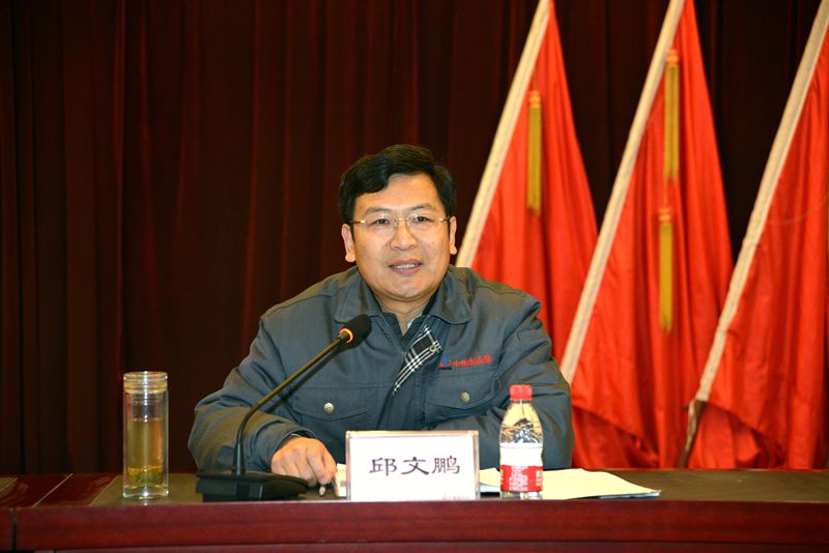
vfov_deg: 16.1
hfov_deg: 23.9
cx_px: 414
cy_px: 276
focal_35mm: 85
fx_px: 1958
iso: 1600
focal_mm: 85
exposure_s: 1/100
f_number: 4
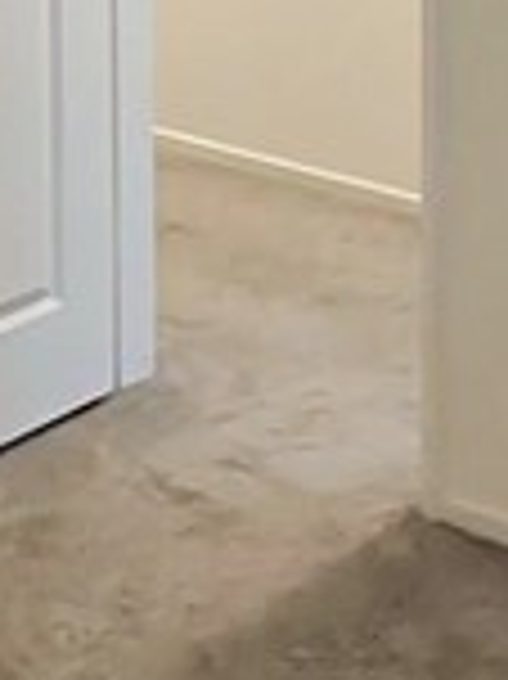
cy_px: -369
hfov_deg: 16.0
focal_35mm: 88
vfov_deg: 19.2
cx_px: 625
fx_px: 1724
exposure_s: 1/59.9
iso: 850
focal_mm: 2.24
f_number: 2.2
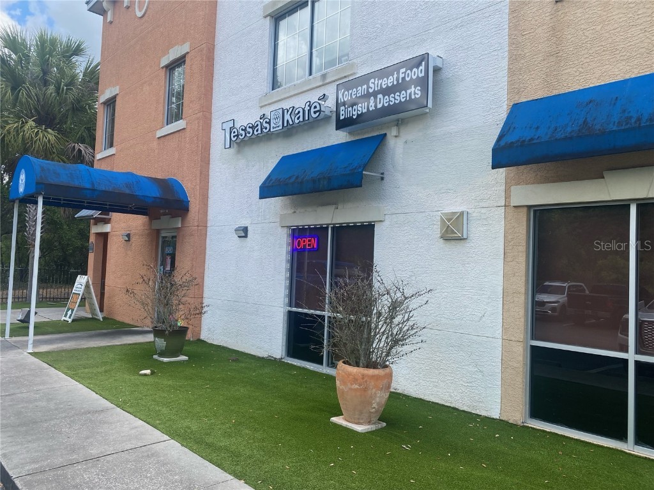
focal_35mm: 26
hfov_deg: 67.3
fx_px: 491
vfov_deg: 53.1
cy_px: 245
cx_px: 327
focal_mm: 4.25
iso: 32
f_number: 1.8
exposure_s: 1/884
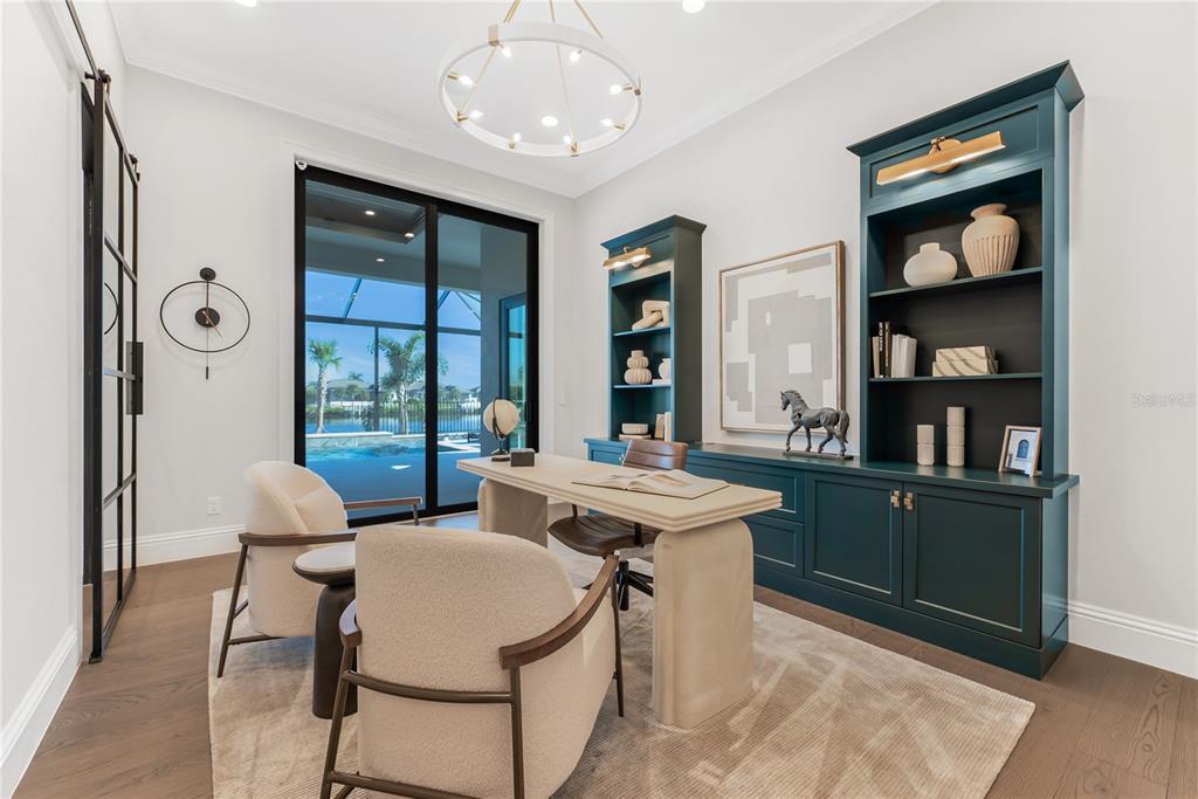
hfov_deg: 101.9
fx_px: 486
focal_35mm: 15
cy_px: 400
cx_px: 599
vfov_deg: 78.9
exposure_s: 1/8
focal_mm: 14.6
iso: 125
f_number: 8
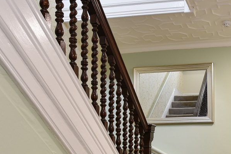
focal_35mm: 48
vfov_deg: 26.6
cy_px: 152
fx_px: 308
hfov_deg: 38.9
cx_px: 197
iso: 160
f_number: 9
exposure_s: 1/2
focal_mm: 19
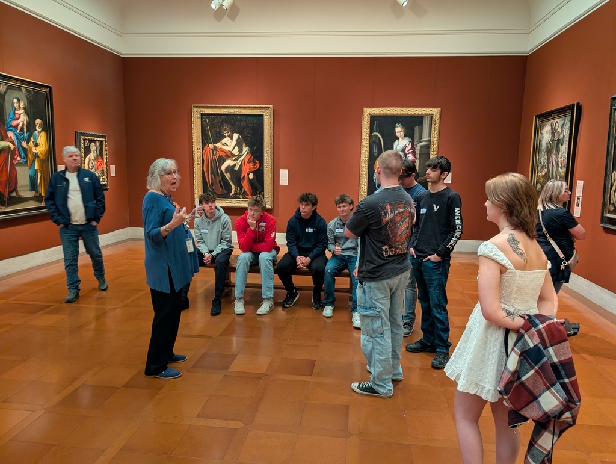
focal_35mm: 24
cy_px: 232
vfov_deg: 56.9
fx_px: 428
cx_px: 308
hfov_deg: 71.5
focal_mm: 6.9
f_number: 1.68
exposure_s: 1/20
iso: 72
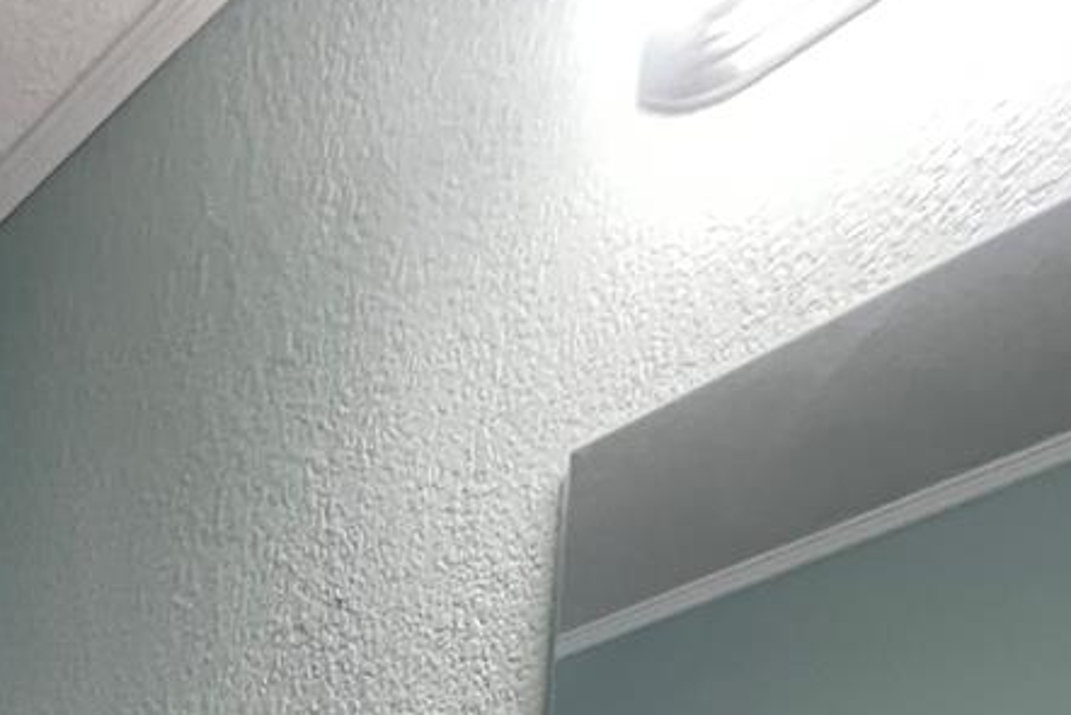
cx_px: -102
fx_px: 1399
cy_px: 1612
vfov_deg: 16.4
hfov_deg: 35.8
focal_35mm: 47
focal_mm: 1.57
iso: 500
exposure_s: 1/60
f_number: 1.8
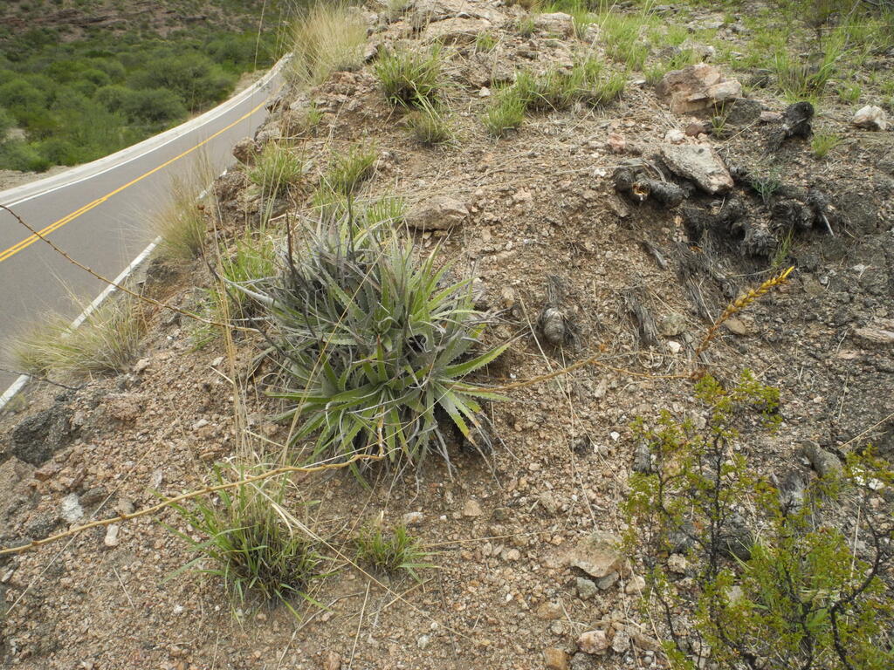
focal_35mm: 28
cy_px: 335
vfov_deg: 49.7
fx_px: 723
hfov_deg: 63.4
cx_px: 447
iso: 400
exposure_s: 1/1000
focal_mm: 6
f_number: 6.3
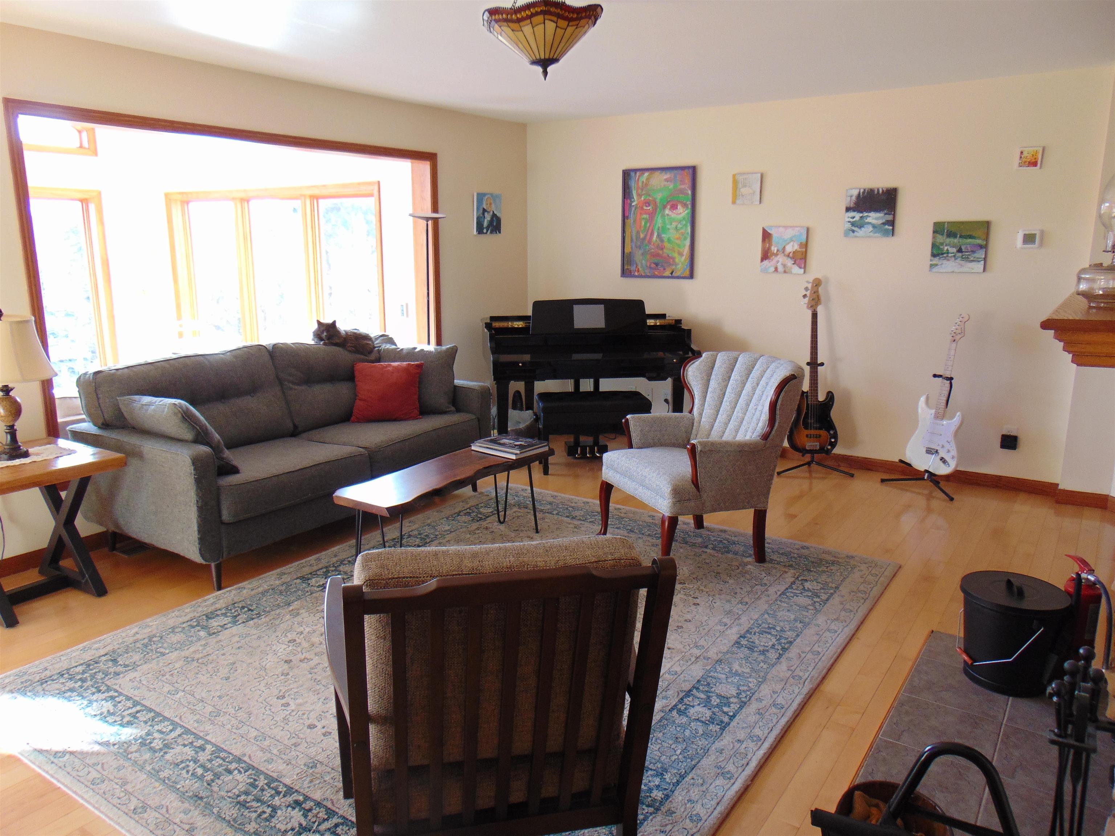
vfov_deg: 54.9
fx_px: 805
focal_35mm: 25
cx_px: 558
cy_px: 418
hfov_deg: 69.4
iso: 100
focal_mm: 4.5
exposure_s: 1/30
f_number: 3
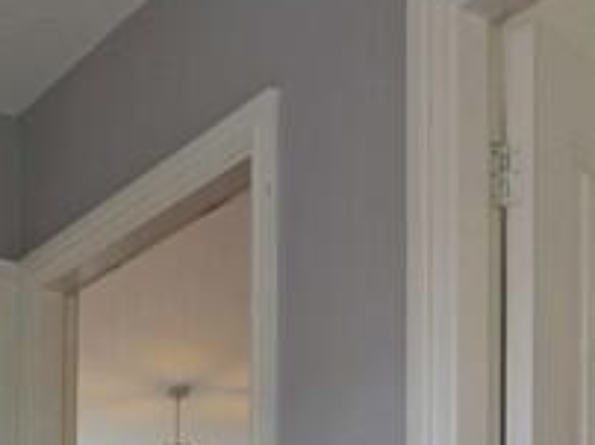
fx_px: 1219
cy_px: 763
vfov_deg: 17.4
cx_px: 59
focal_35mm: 71
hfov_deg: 26.5
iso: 400
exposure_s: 1/50
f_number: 4
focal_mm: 7
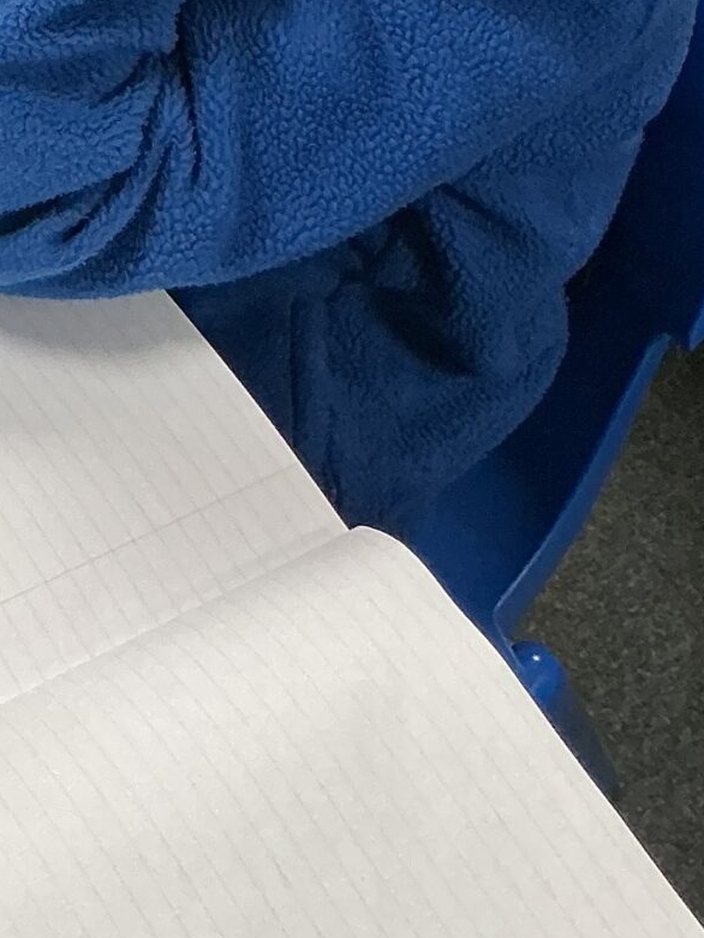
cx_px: -332
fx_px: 2575
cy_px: -545
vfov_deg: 18.0
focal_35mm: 95
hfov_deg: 14.6
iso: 80
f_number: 1.8
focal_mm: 3
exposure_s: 1/60
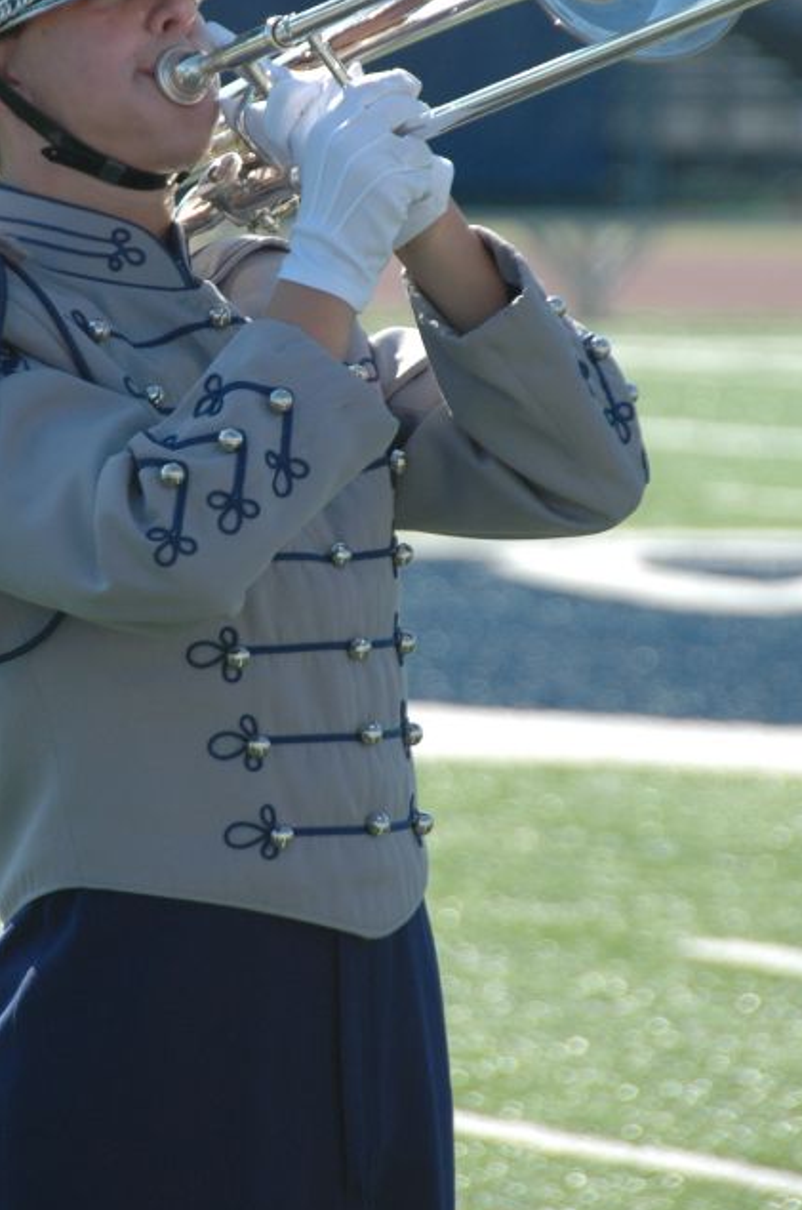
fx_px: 16235
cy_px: 408
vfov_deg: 4.3
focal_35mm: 484
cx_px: 248
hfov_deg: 2.8
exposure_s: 1/500
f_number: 5.6
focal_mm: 200
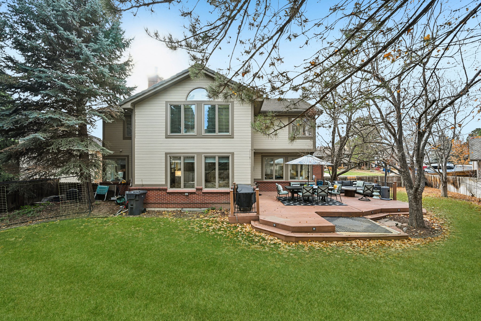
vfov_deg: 81.2
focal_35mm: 14
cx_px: 240
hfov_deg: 104.3
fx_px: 187
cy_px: 160
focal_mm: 14
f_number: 8
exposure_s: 1/15
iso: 80
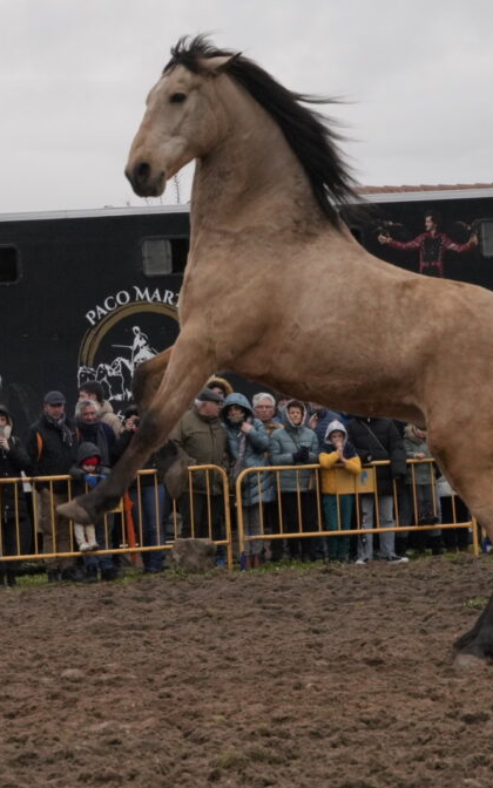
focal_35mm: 202
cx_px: 104
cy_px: 389
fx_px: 4342
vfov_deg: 10.4
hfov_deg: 6.5
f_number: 13
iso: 1600
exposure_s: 1/400
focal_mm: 87
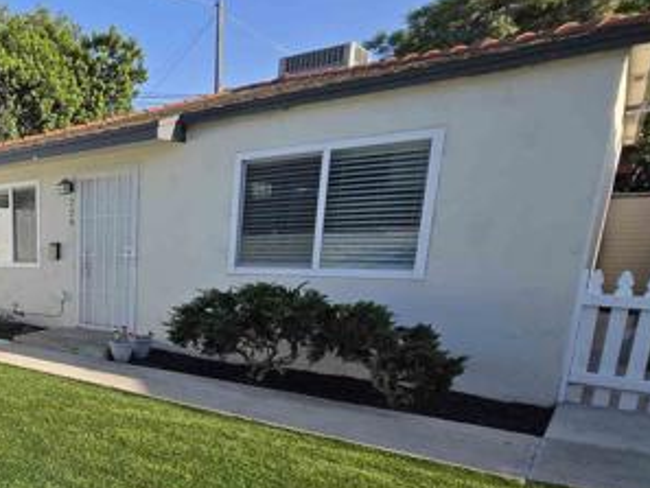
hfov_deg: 51.6
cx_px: 9
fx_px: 526
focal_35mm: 28
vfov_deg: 47.6
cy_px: 374
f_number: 2.2
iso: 25
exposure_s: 1/1022
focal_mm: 1.7
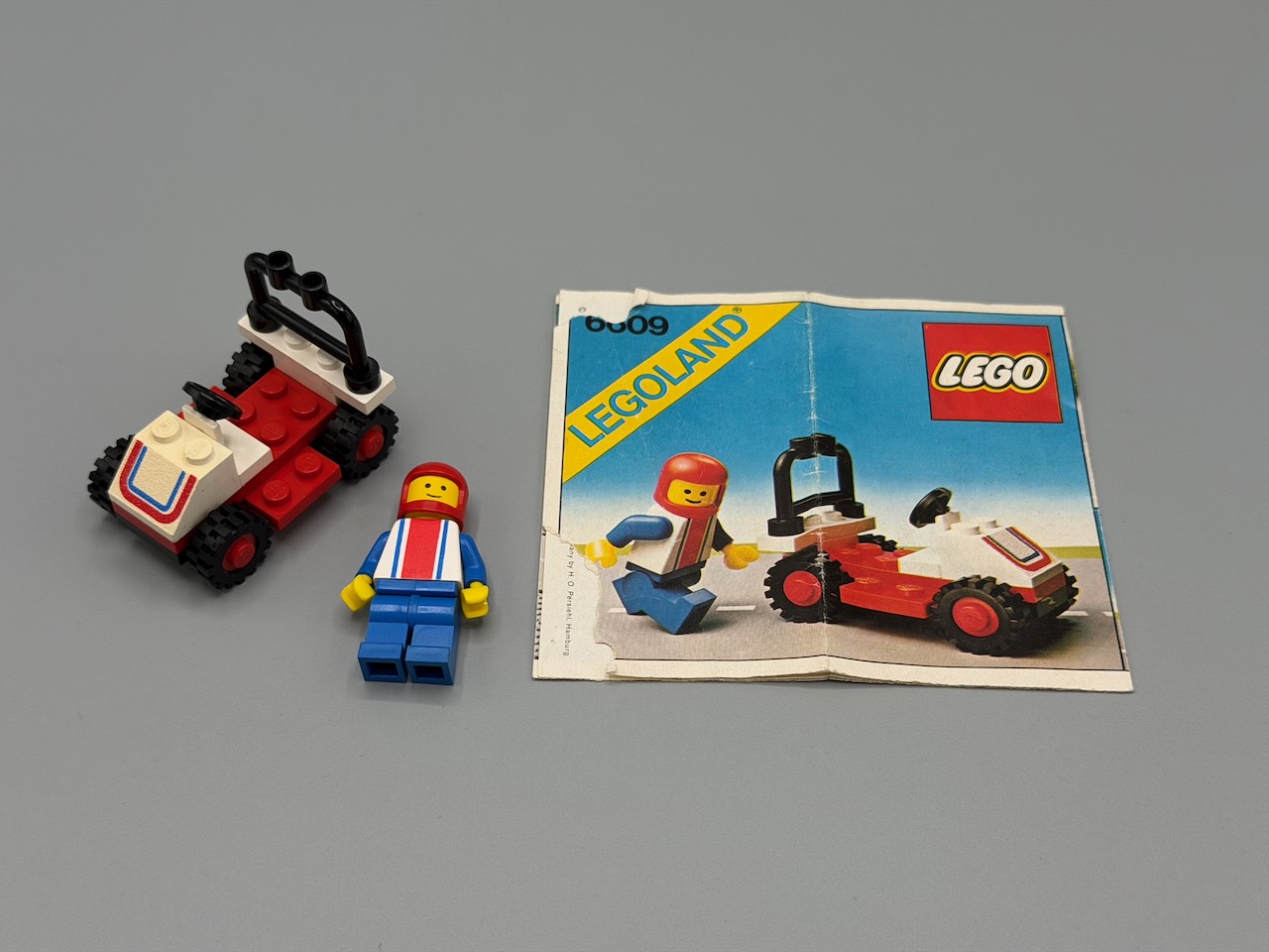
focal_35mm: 48
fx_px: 1760
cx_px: 634
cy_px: 476
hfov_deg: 39.7
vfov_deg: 30.3
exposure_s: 1/762
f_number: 1.78
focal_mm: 6.76
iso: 64
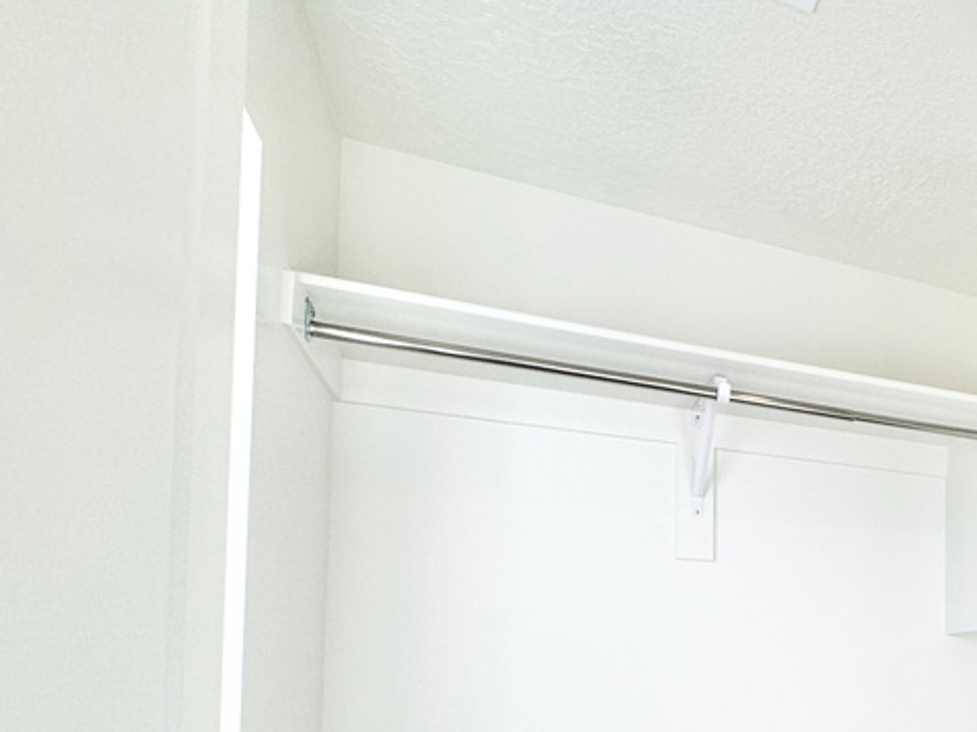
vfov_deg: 42.7
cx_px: 1020
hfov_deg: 47.4
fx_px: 846
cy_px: 665
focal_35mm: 30
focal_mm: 2.22
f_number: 2.2
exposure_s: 1/381
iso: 40
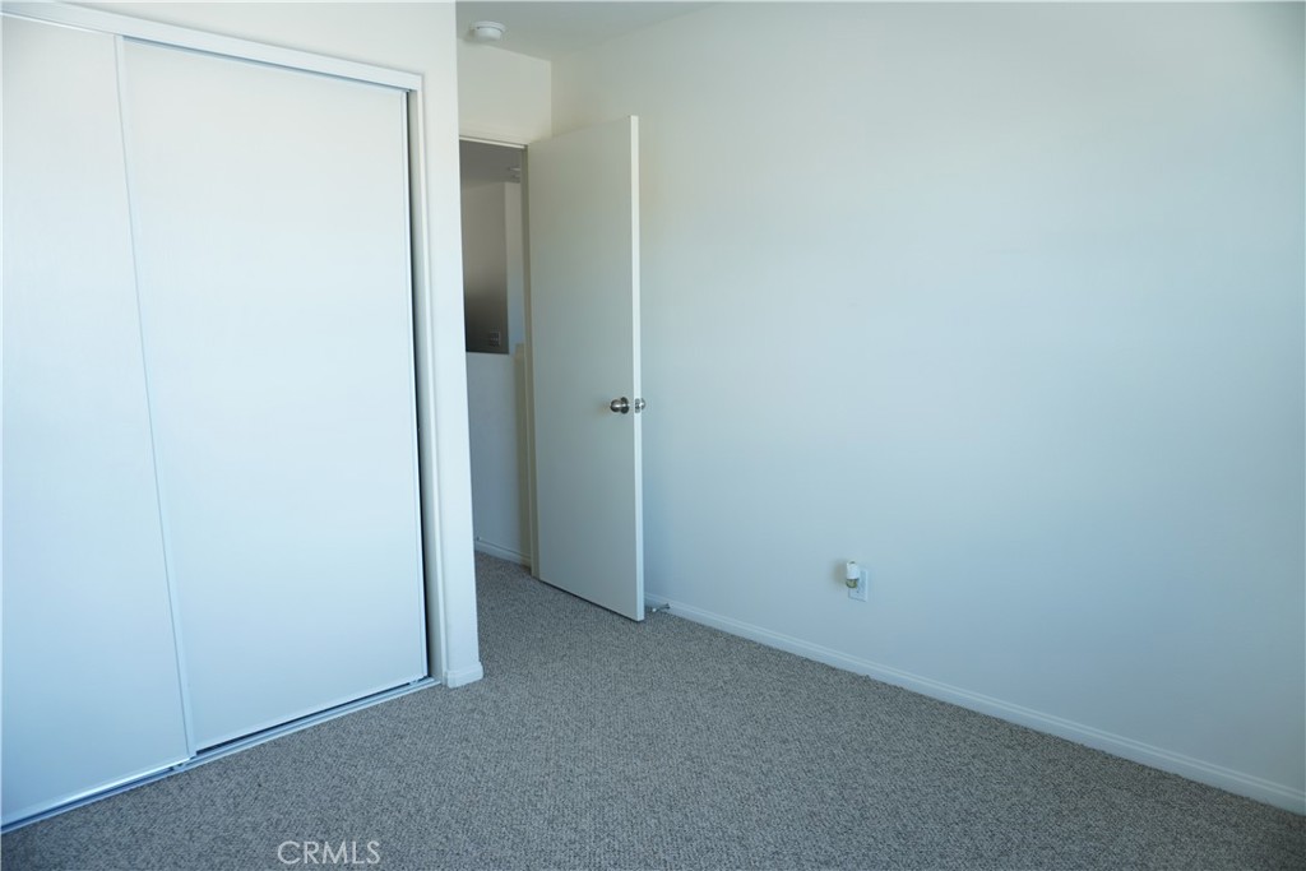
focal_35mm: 24
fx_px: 871
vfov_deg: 53.1
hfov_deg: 73.7
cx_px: 653
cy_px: 436
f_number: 3.5
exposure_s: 1/20
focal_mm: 16
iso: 125
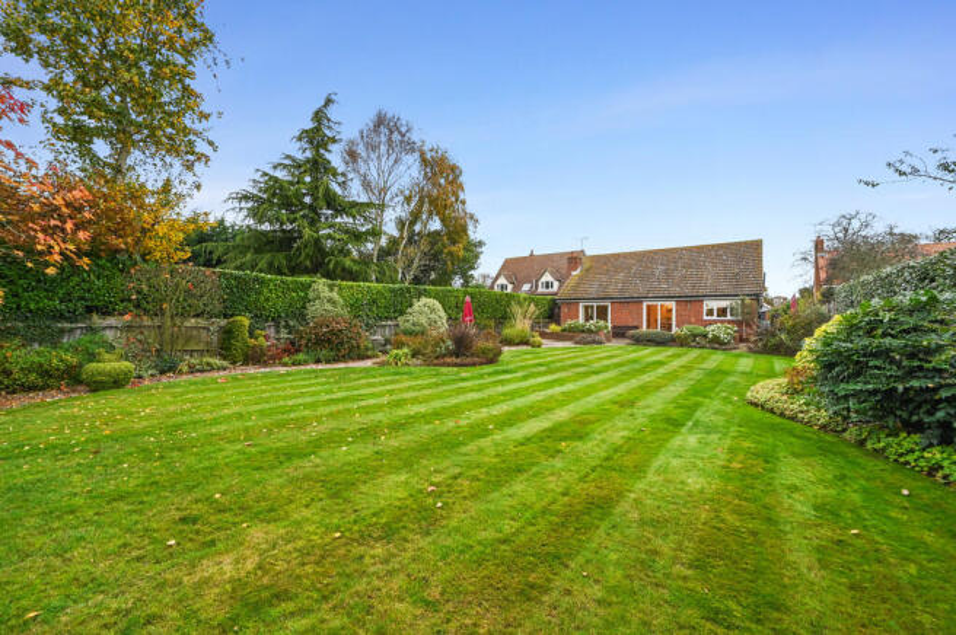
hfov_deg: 104.3
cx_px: 478
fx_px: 371
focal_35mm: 14
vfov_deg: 81.1
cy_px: 318
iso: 500
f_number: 8
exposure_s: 1/40
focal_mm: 14
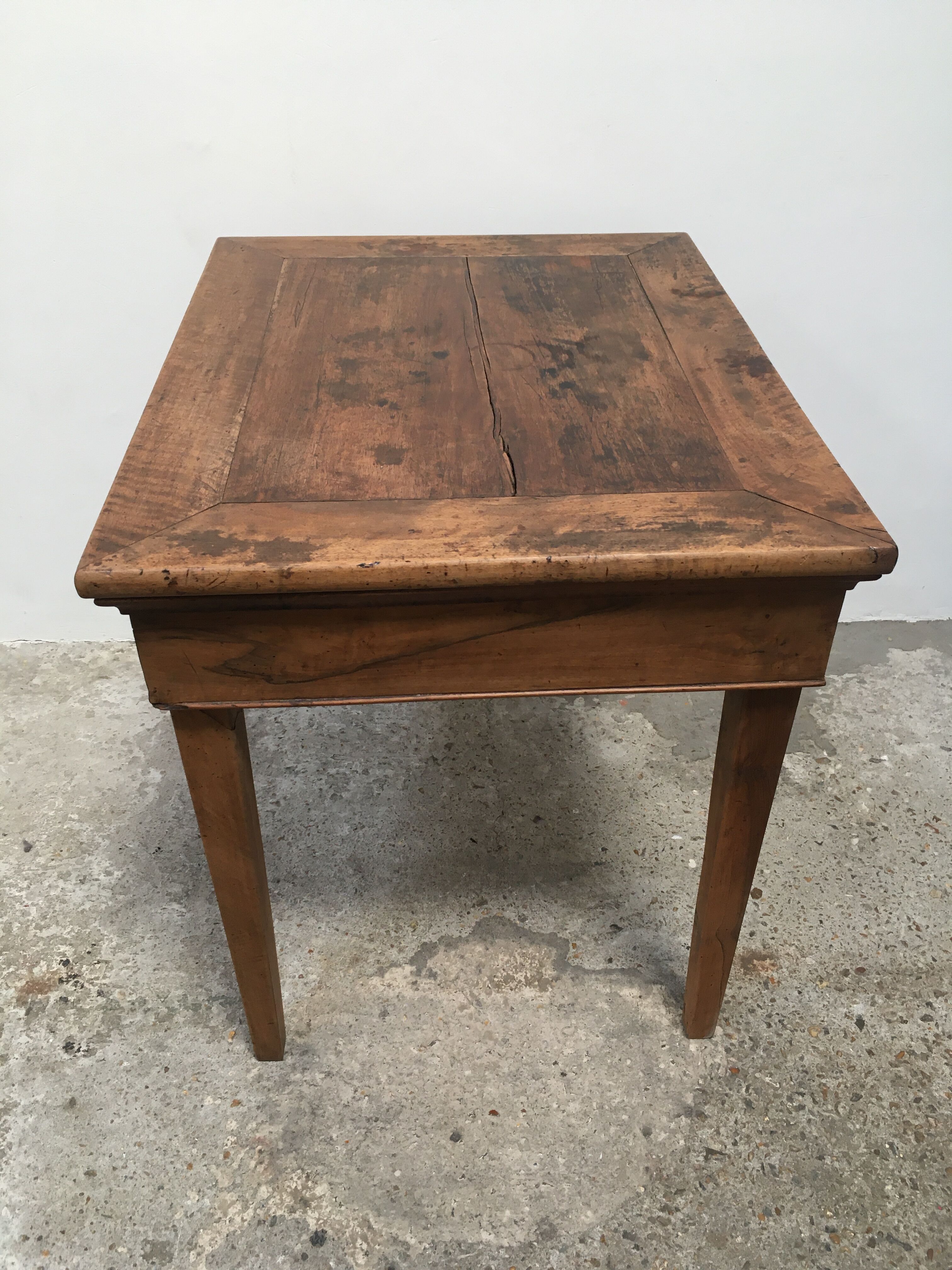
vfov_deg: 61.7
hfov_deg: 48.2
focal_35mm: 29
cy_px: 635
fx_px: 1063
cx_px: 476
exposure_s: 1/33
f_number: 2.2
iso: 64
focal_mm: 4.15
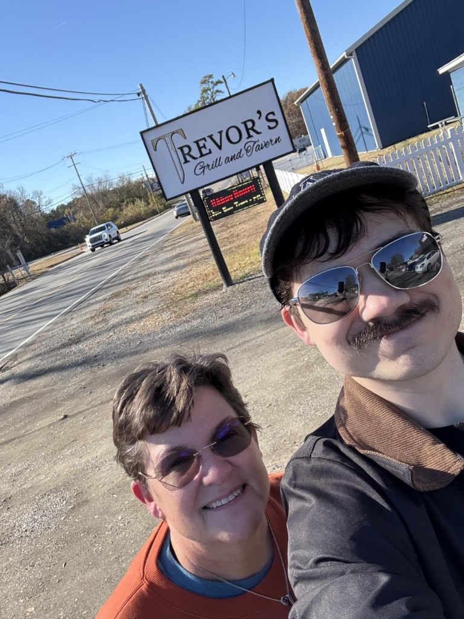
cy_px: 310
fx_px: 536
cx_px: 232
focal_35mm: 30
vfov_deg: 60.0
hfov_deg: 46.8
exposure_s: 1/505
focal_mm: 2.69
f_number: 1.9
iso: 40
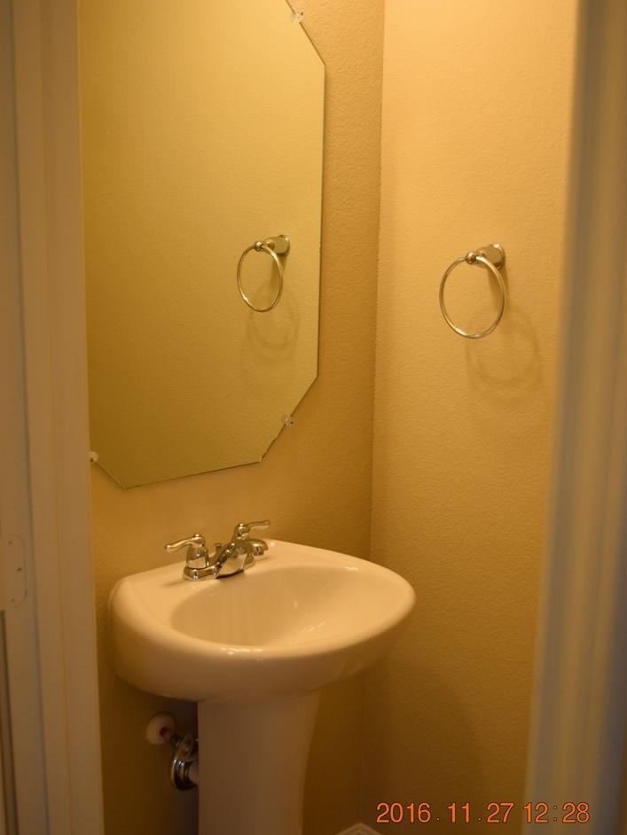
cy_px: 433
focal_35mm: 42
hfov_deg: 34.7
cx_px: 307
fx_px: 1003
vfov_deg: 45.2
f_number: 4
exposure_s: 1/60
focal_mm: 25
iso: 400
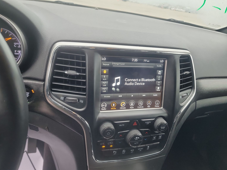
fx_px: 164
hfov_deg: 69.4
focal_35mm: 25
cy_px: 88
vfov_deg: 54.9
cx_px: 110
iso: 353
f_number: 1.8
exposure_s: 1/59
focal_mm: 6.7
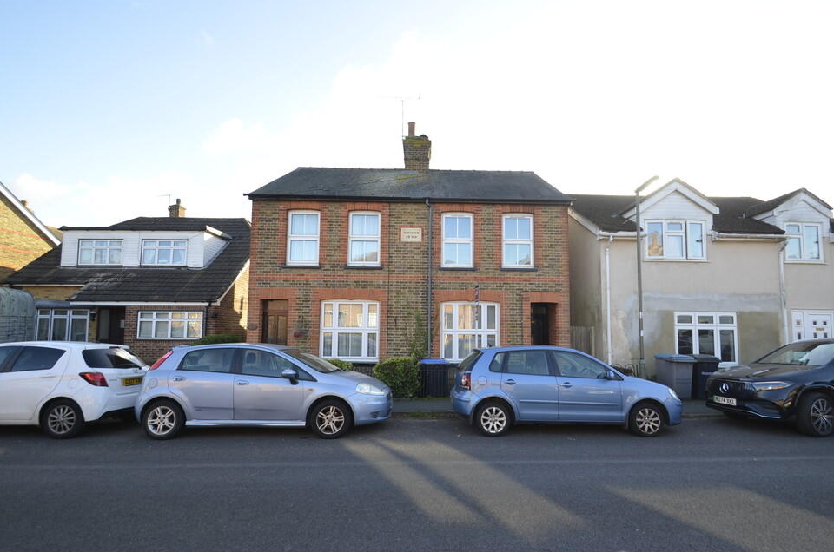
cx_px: 437
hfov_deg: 96.8
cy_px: 290
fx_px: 370
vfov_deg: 73.5
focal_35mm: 16
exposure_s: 1/160
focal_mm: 10
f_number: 6.3
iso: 200
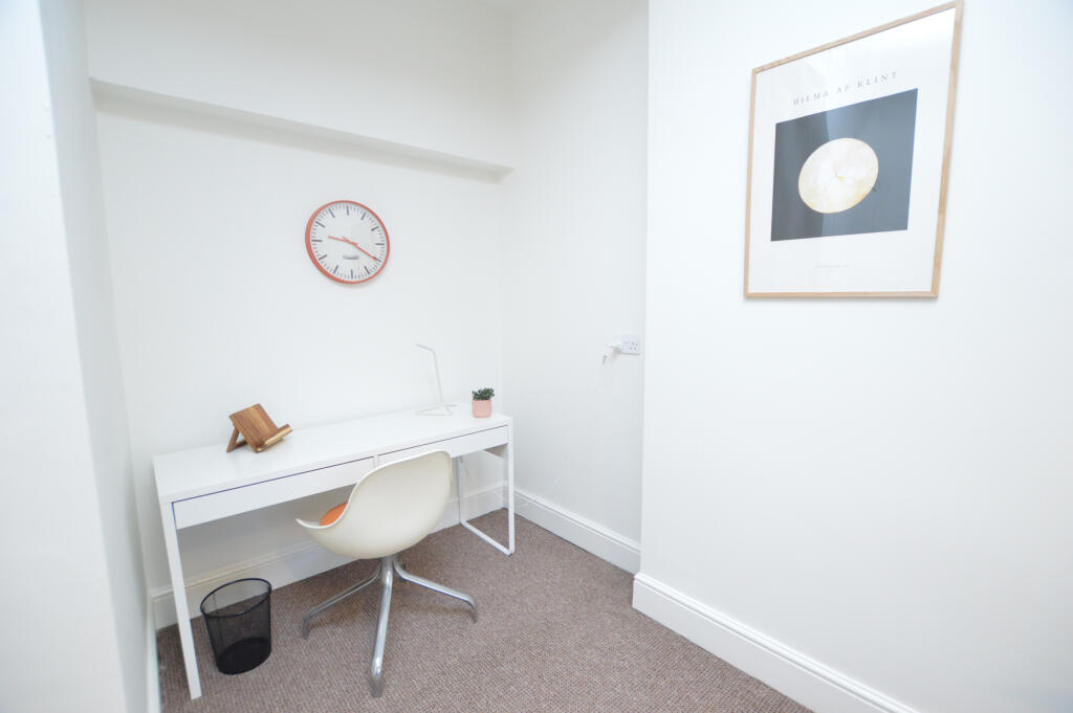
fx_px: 447
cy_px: 356
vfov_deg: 77.2
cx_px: 536
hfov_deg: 100.4
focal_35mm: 15
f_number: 3.5
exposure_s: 1/60
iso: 1800
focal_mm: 10
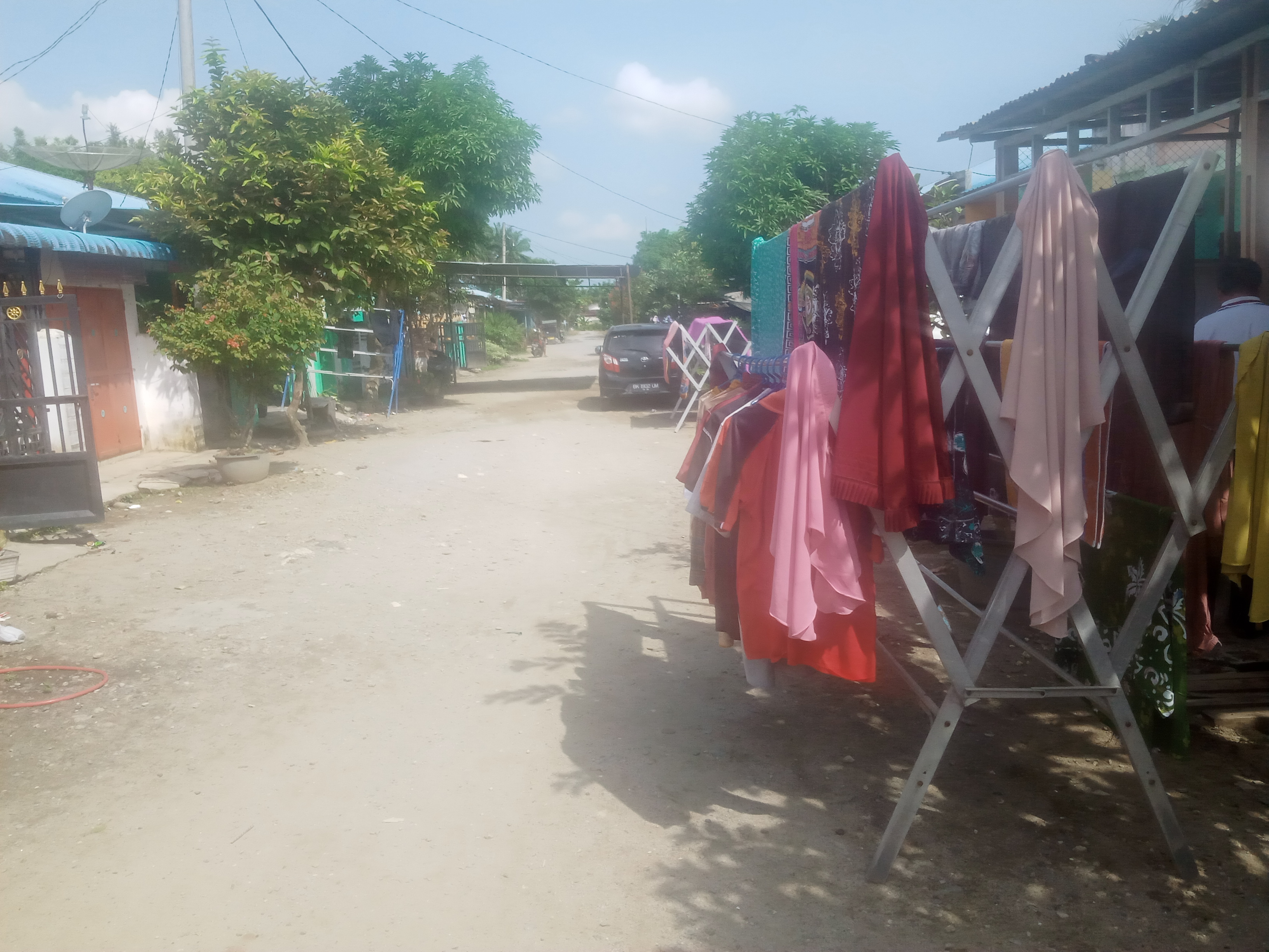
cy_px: 476
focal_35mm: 28
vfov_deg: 49.7
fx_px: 1026
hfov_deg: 63.4
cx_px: 634
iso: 113
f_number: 2.2
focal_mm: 3.73
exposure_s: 1/1133
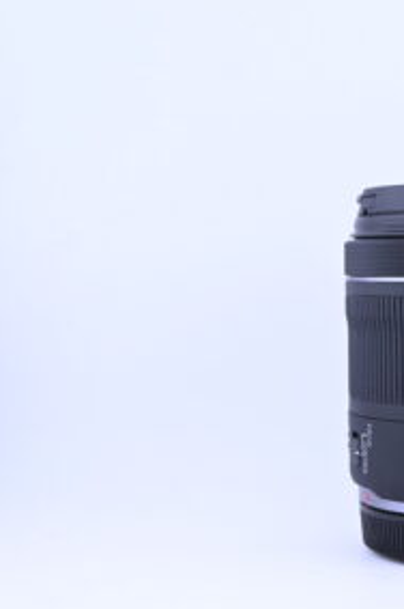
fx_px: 1181
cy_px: 302
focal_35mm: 70
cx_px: 460
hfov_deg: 18.6
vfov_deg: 28.9
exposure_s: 1/160
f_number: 11
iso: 640
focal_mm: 31
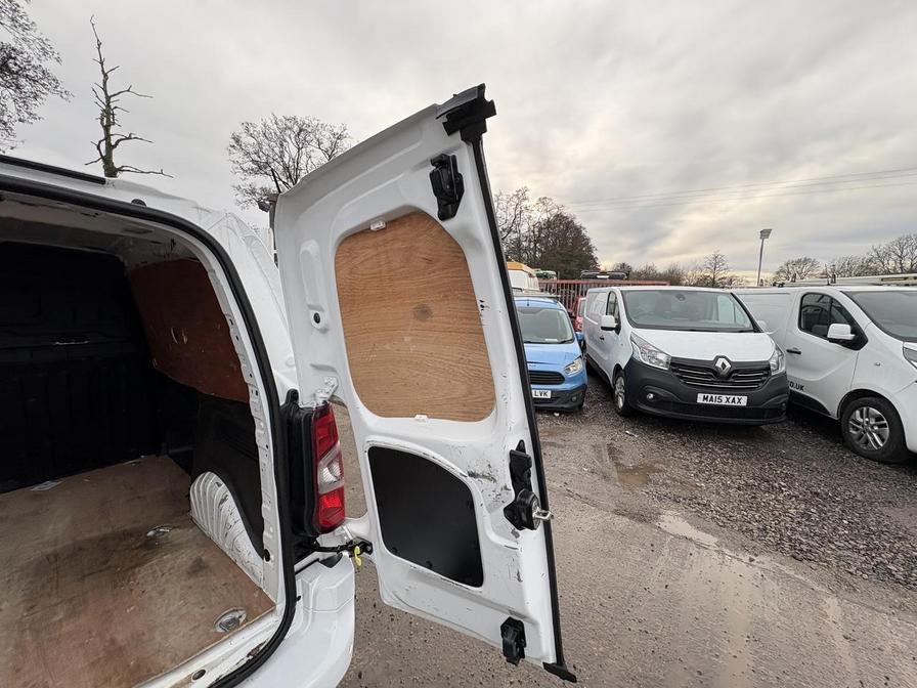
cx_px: 458
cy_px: 344
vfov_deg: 85.7
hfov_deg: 102.1
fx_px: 371
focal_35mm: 14
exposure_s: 1/248
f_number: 2.2
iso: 40
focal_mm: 2.22
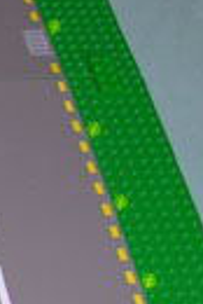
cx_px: -611
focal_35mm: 224
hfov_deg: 5.4
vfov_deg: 9.1
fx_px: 1889
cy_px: -58
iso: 50
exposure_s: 1/60.1
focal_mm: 8.9
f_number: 2.8
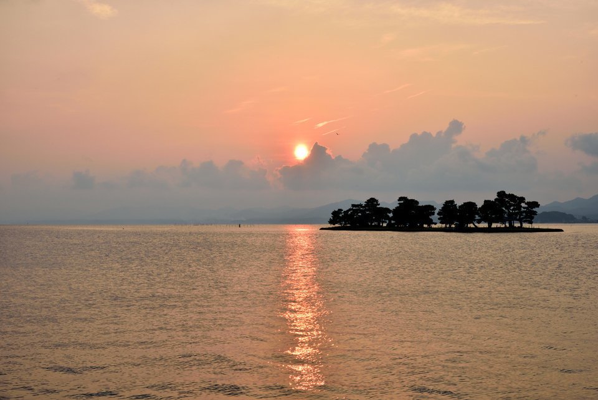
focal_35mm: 55
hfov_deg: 36.2
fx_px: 914
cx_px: 299
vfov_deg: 24.6
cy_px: 200
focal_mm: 55
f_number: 16
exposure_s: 1/100
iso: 200
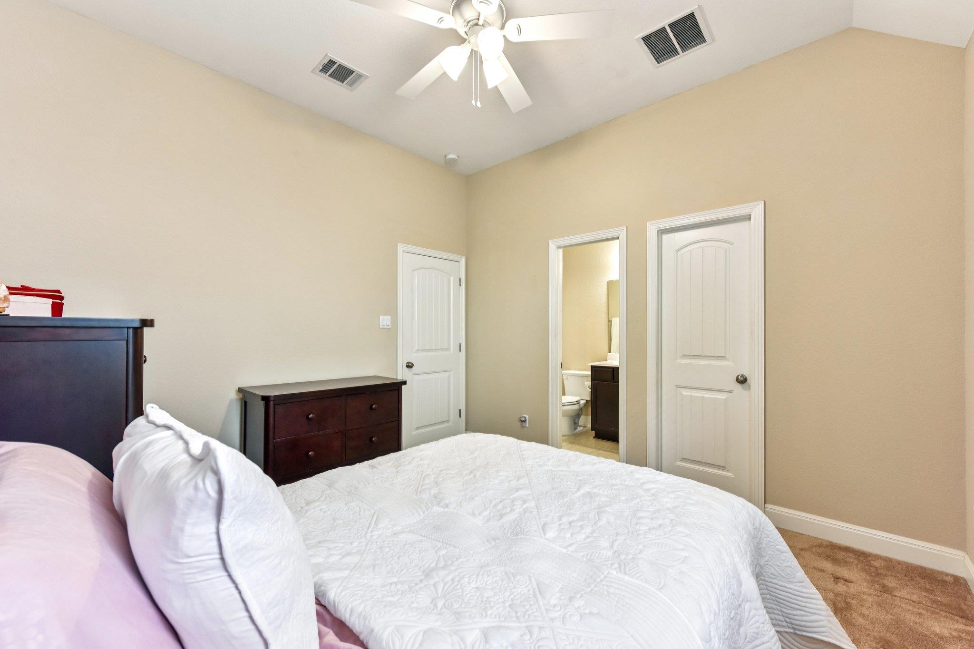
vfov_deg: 81.2
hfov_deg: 104.3
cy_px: 324
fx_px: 379
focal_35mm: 14
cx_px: 487
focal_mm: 14
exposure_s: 1/15
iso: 450
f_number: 8
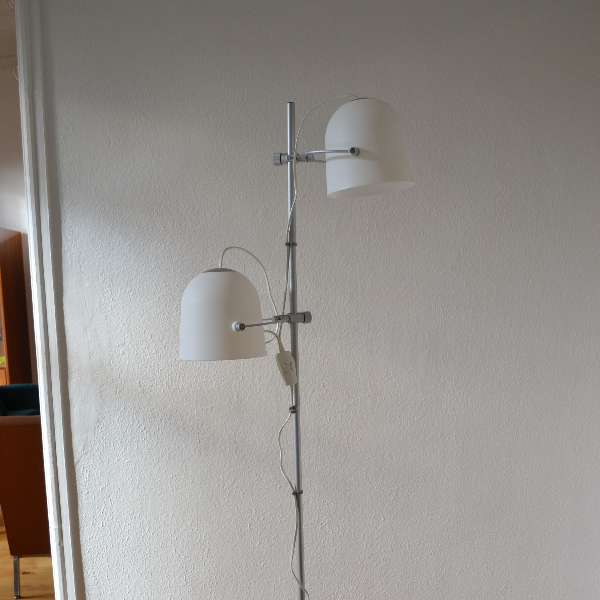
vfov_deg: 42.2
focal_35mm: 39
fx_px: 765
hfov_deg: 42.8
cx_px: 304
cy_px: 405
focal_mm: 20
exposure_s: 1/80
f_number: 4.5
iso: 400
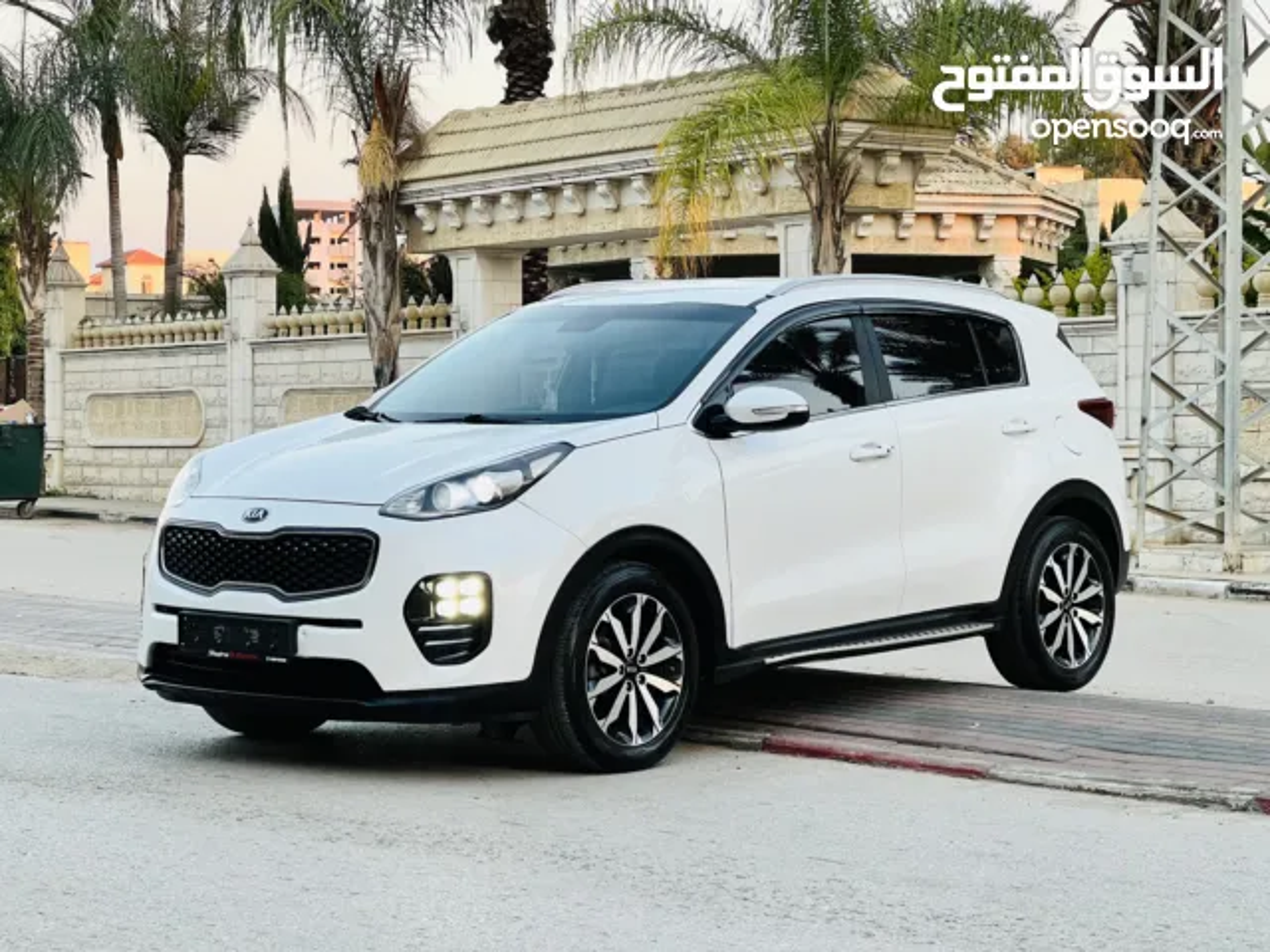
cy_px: 476
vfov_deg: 19.1
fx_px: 2825
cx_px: 635
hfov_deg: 25.3
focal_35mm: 77
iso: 100
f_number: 2.8
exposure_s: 1/99
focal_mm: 9
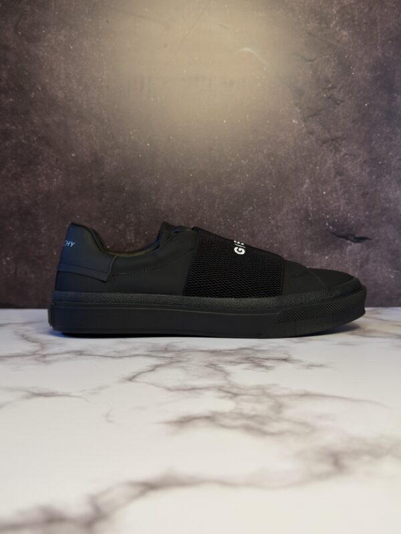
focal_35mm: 35
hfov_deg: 40.7
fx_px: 541
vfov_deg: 52.6
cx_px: 200
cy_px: 267
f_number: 1.78
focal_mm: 6.76
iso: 200
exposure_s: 1/60
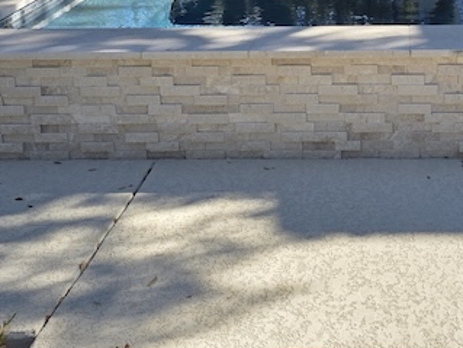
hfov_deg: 26.6
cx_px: 348
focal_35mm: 72
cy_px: 44
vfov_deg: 20.1
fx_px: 964
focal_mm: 6.3
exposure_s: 1/3707
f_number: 1.7
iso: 80
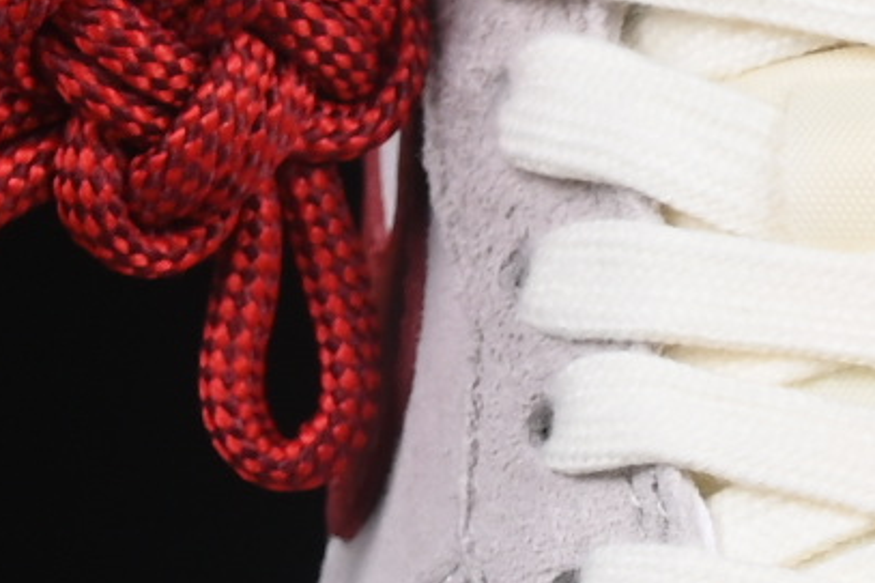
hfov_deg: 4.0
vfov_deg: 2.7
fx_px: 12463
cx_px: 1550
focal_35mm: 513
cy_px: 981
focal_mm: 50
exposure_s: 1/80
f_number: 8
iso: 160
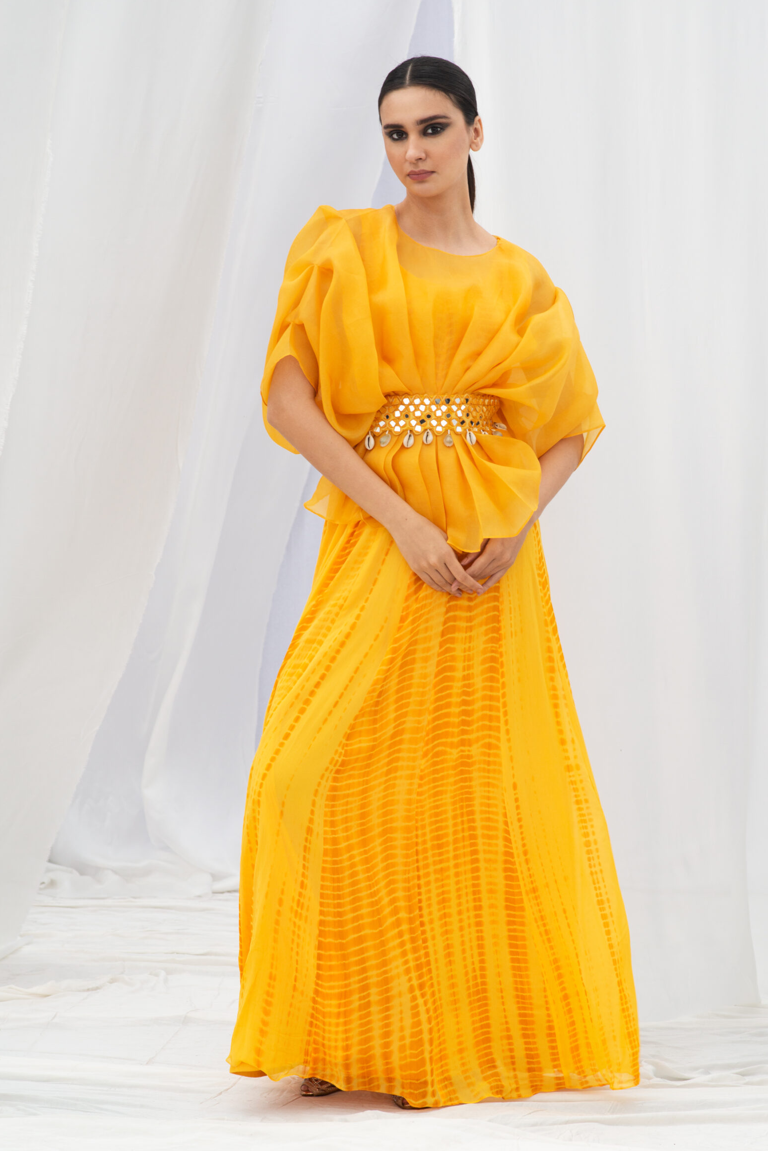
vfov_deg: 21.7
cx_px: 424
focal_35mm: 94
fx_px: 3007
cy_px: 603
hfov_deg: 14.6
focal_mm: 85
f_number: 7.1
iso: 250
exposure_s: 1/160
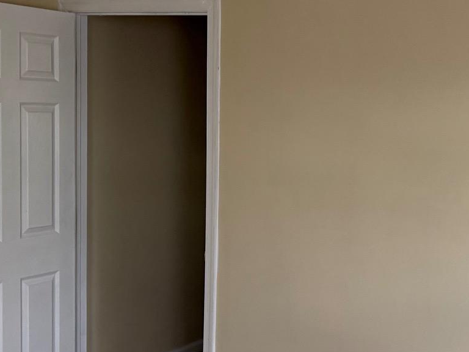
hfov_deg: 28.6
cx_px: 456
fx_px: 867
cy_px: 175
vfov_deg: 22.9
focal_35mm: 64
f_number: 1.78
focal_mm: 6.76
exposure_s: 1/111
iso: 200
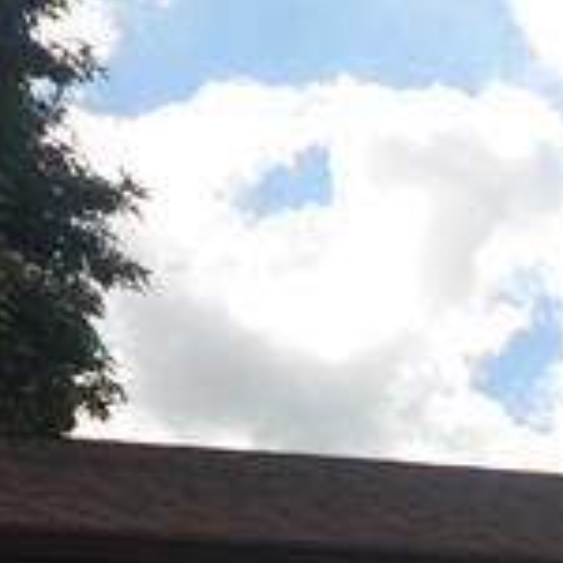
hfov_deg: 14.3
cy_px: 976
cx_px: 1310
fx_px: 1601
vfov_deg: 16.9
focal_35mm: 87
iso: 125
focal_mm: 10
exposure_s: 1/125
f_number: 5.6
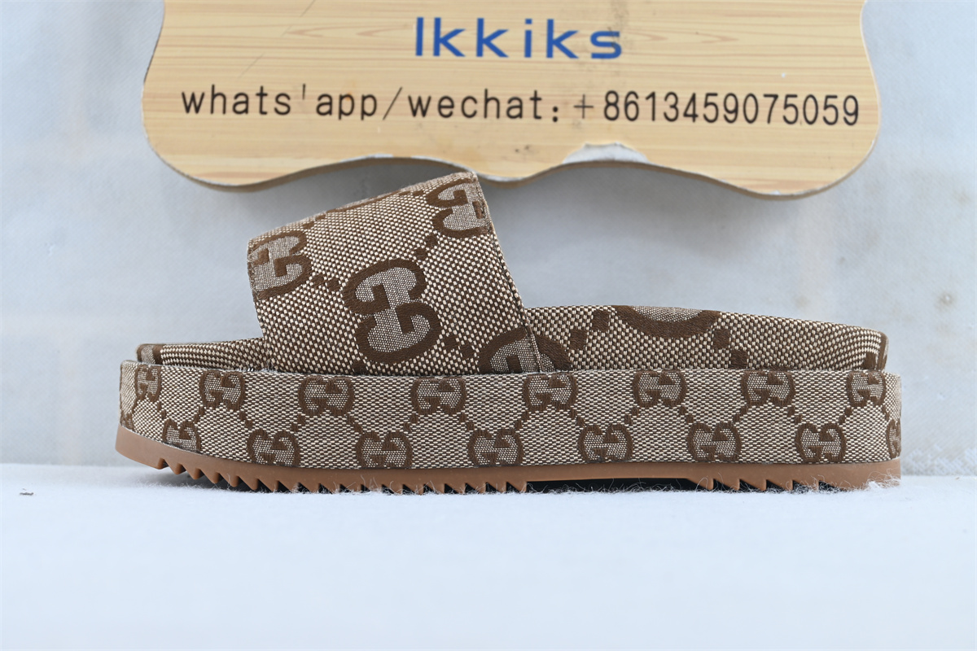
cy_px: 326
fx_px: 1506
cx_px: 488
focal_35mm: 56
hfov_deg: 35.9
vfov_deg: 24.4
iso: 100
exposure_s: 1/25
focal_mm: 37
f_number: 5.3
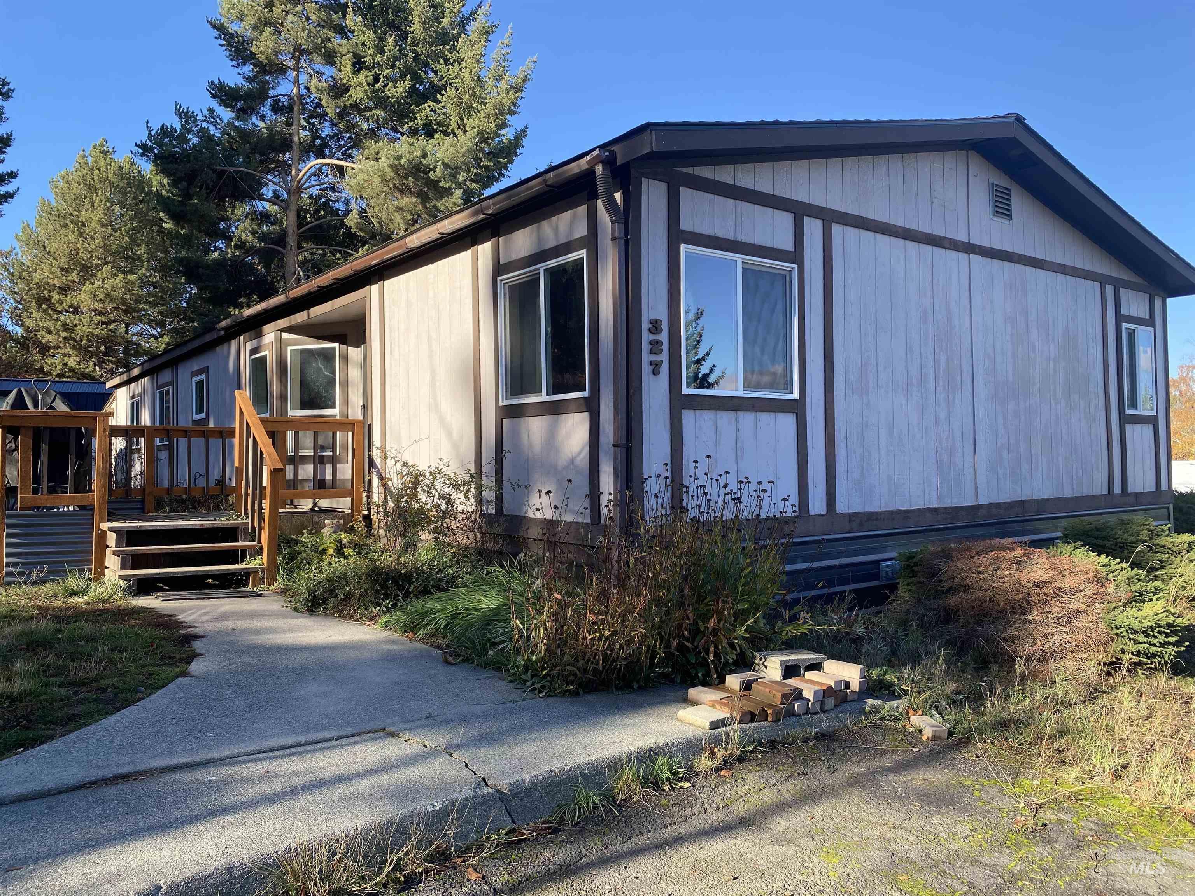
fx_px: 898
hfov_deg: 67.3
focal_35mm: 26
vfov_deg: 53.1
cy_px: 448
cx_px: 598
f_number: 1.8
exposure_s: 1/604
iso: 32
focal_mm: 4.25
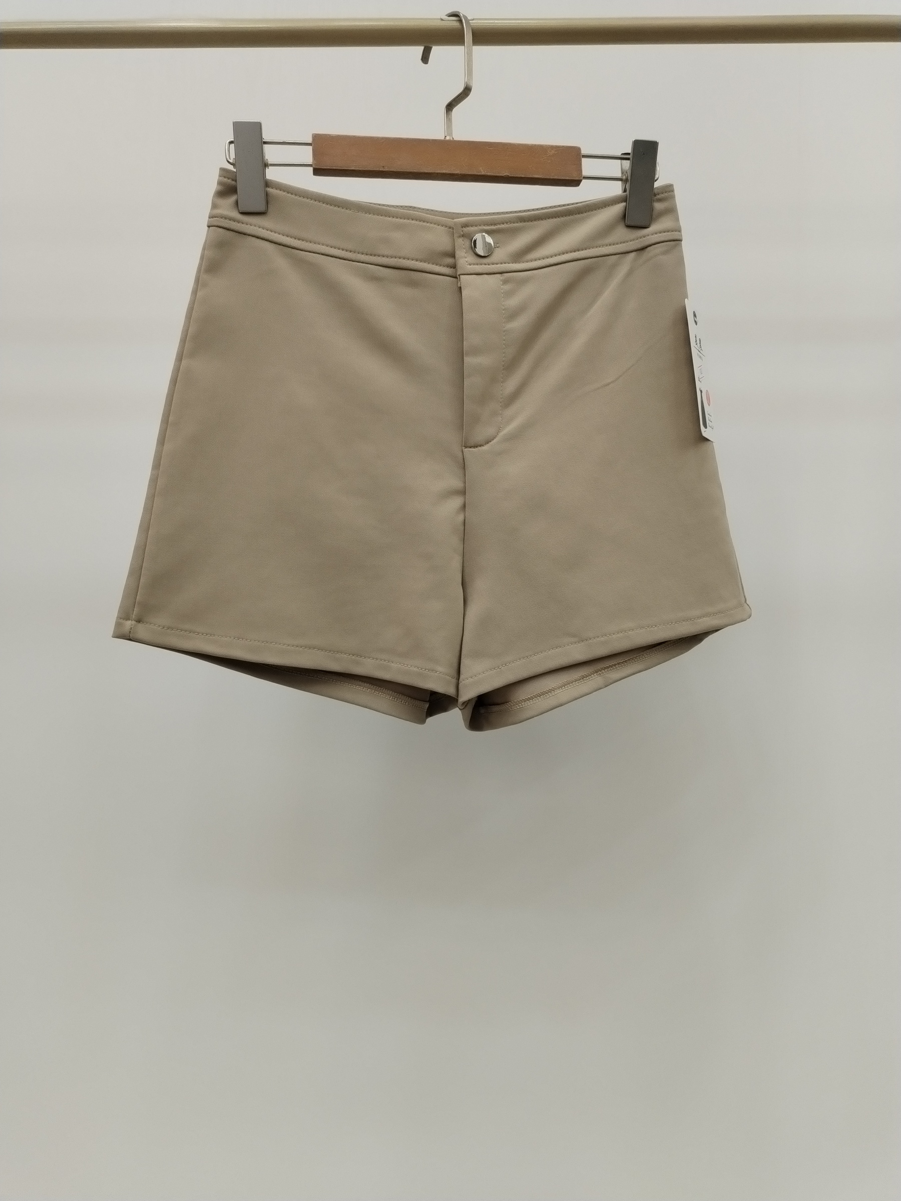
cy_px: 600
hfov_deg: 48.2
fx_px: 1006
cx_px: 450
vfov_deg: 61.7
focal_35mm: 29
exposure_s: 1/120
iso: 206
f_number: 1.8
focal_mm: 4.75
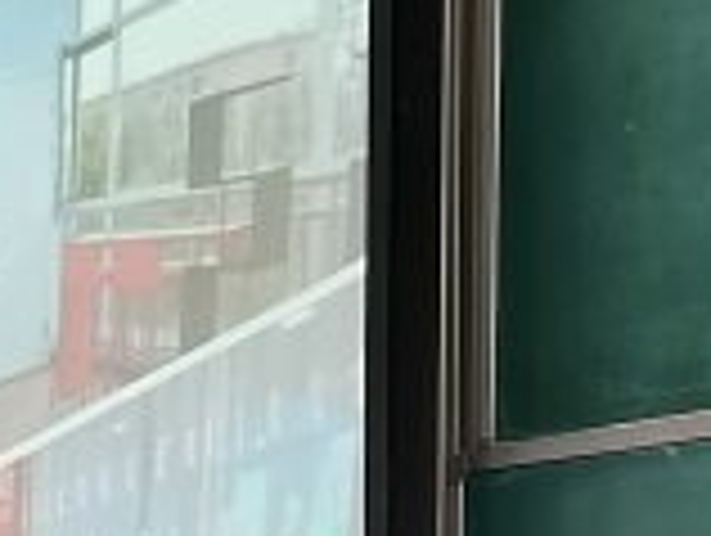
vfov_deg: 8.6
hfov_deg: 11.4
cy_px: 707
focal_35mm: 170
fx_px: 3497
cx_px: -94
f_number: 1.8
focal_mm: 5.58
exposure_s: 1/33.3
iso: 320
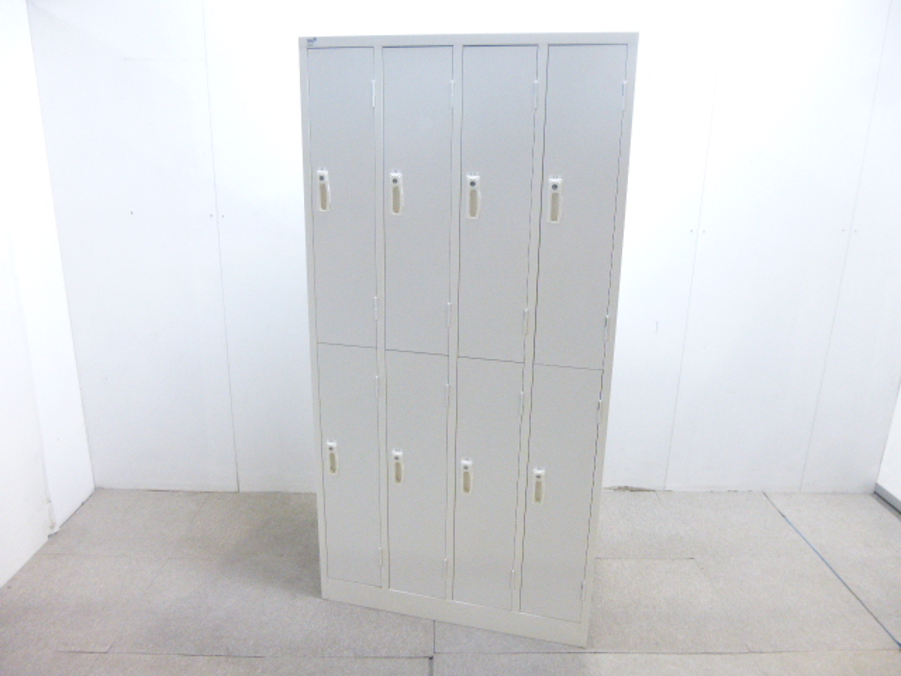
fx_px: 651
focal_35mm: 25
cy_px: 338
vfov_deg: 54.9
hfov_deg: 69.4
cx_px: 450
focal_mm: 4.5
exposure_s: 1/10
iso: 400
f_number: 3.1
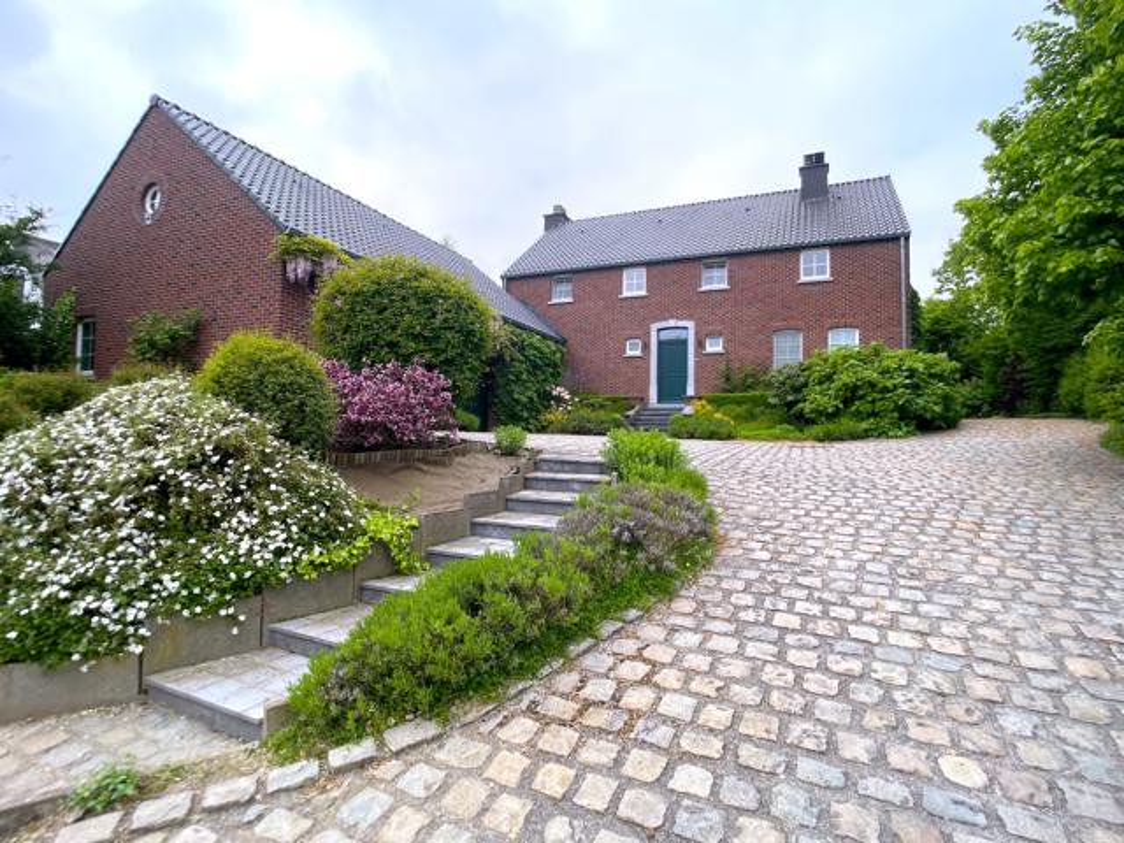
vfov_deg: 53.1
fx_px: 844
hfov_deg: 67.3
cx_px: 562
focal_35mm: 26
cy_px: 422
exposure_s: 1/2564
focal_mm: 4.2
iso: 32
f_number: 1.6
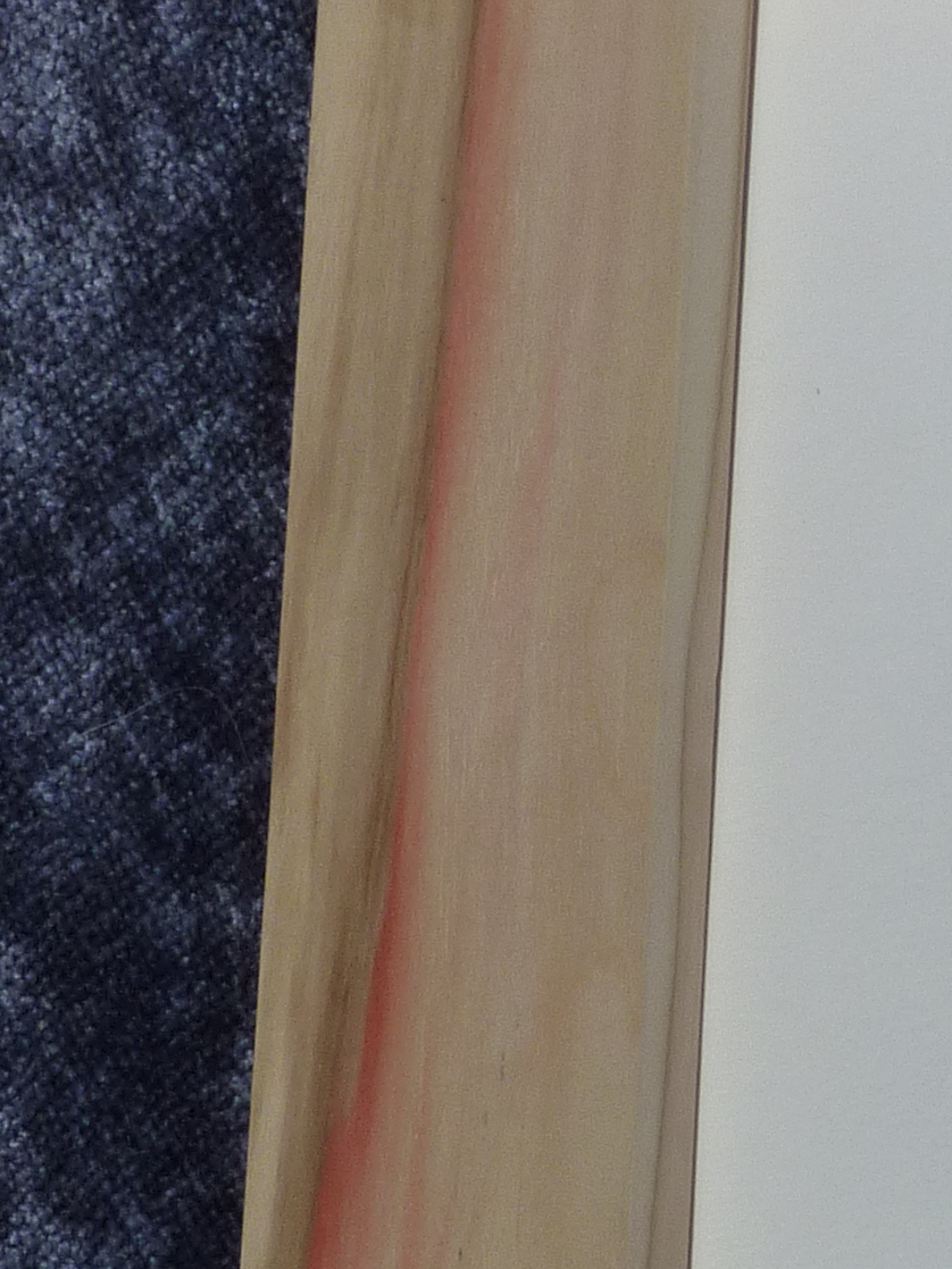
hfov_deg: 2.9
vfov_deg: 3.8
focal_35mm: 516
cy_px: 681
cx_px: 1533
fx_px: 18918
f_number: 6.3
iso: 125
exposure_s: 1/1000
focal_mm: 25.9
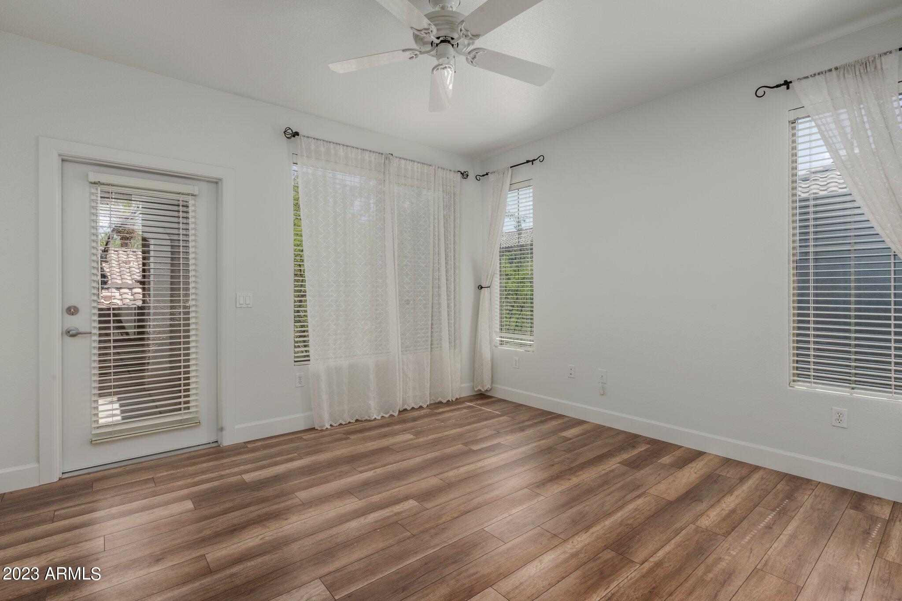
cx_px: 451
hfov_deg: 96.7
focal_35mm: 16
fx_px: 401
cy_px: 300
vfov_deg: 73.8
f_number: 13
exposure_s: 1/3
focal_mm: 16
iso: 400
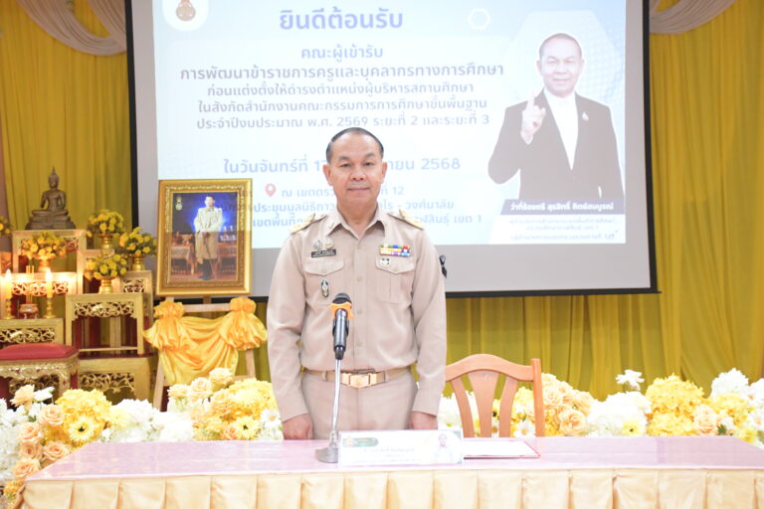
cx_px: 382
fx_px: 1210
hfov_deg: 35.1
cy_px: 254
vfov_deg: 23.8
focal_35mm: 57
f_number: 5
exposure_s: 1/100
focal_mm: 38
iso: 6400
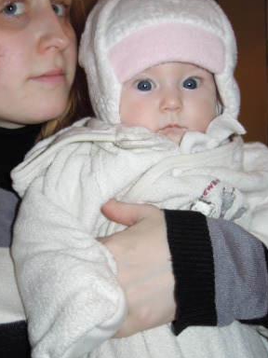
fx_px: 413
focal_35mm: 40
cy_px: 128
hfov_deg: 35.7
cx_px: 100
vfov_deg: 46.3
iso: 160
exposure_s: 1/30
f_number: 2
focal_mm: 4.3
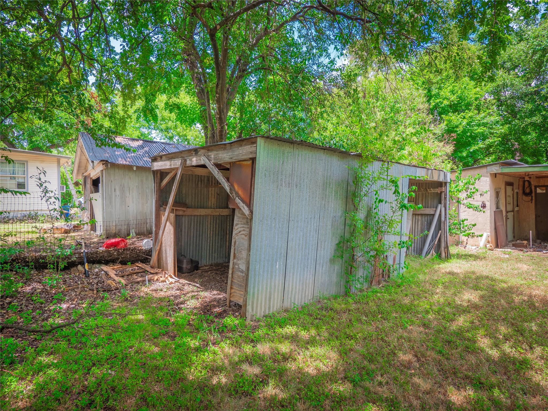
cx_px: 274
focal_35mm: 20
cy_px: 206
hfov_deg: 81.7
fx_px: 317
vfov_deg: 66.0
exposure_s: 1/60
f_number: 8
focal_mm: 10
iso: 200
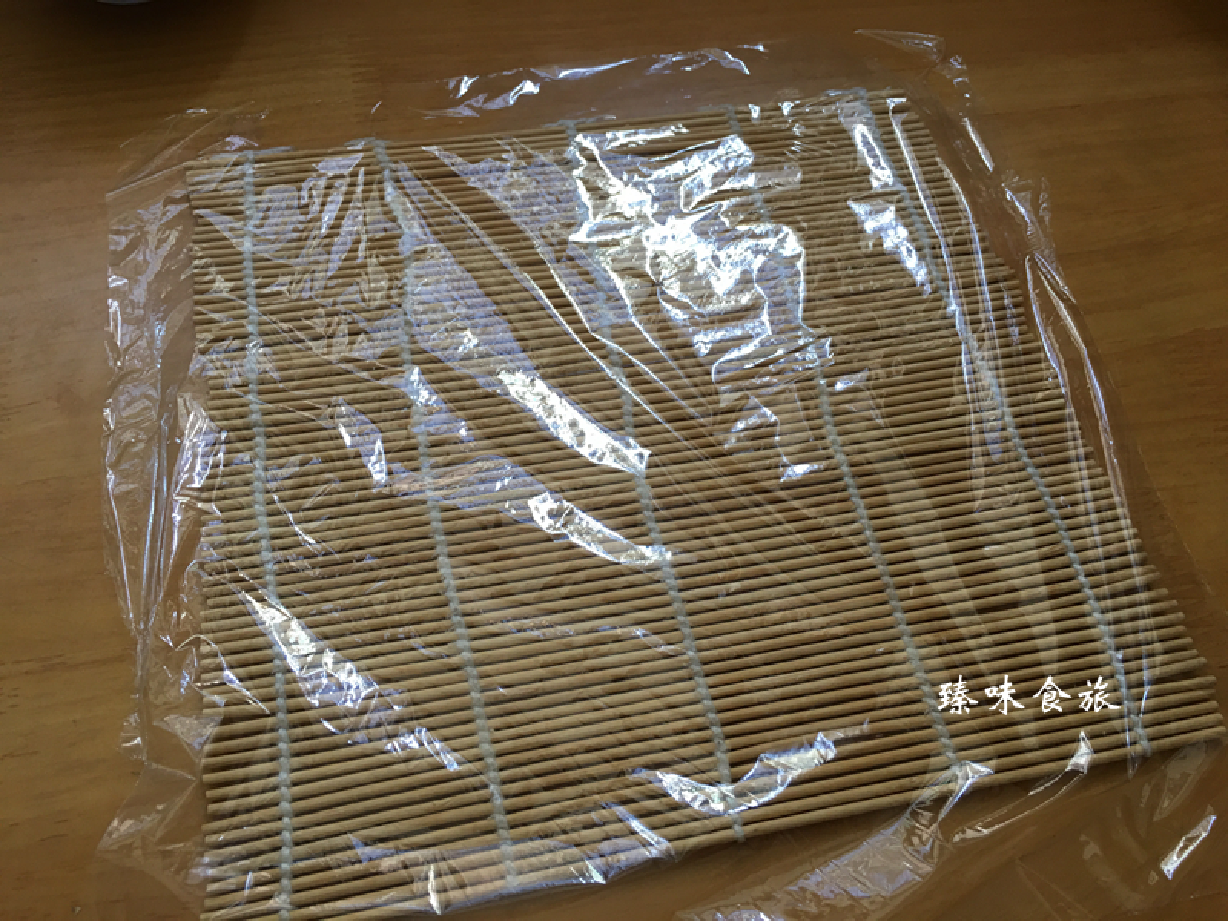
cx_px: 614
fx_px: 1029
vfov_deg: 48.2
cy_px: 460
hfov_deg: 61.7
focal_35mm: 29
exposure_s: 1/17
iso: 40
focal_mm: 4.15
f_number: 2.2
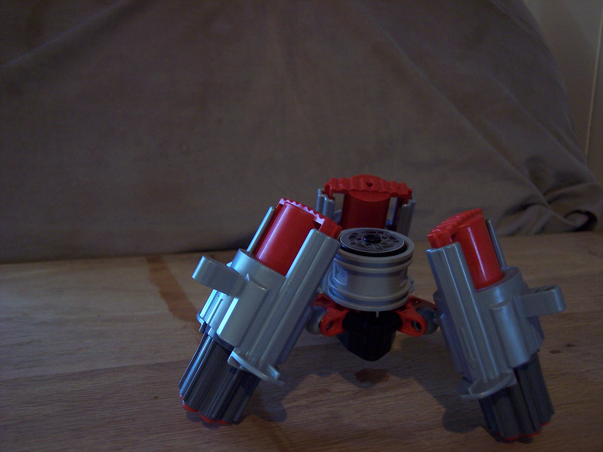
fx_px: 679
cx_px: 302
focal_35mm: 39
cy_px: 226
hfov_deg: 47.9
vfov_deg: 36.8
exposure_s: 1/8
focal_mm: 8
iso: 200
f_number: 3.4
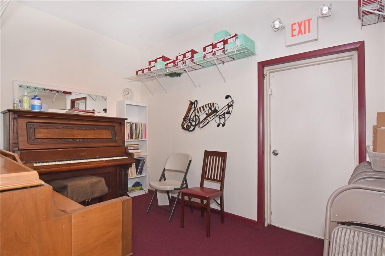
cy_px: 128
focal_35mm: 18
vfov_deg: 67.4
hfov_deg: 90.0
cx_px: 192
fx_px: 192
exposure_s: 1/50
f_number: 11
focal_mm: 12
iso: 640
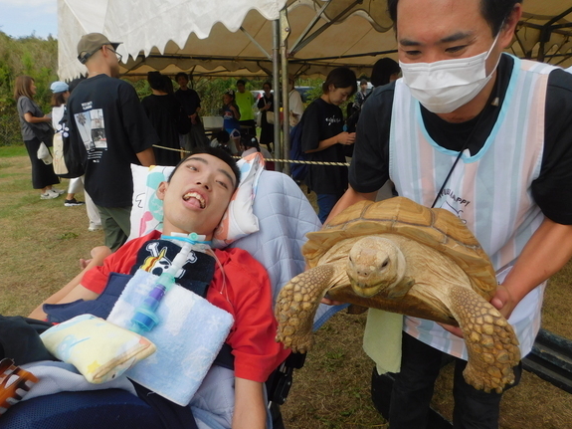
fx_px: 396
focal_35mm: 24
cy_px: 222
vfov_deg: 56.8
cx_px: 285
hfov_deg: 71.6
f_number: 3
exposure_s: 1/1000
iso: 125
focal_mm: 4
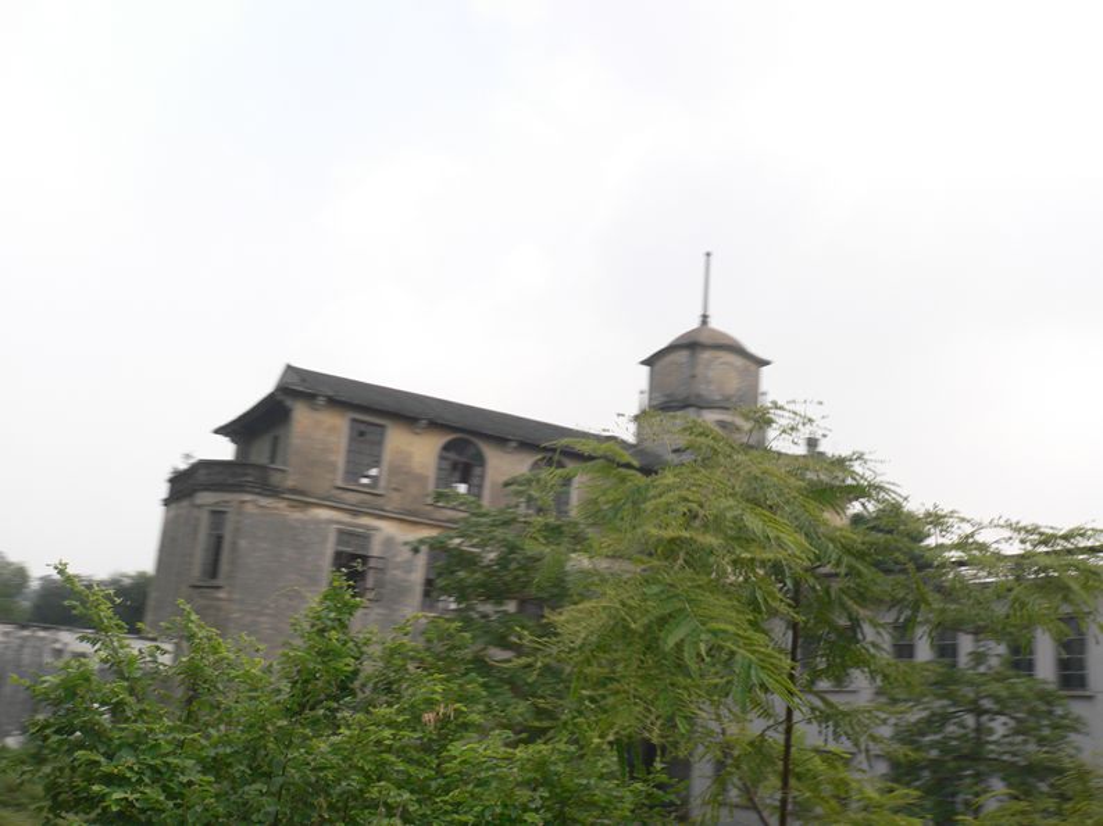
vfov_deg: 40.7
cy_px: 413
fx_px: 1115
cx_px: 552
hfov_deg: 52.6
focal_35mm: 35
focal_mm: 5.8
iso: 100
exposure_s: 1/320
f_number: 5.6
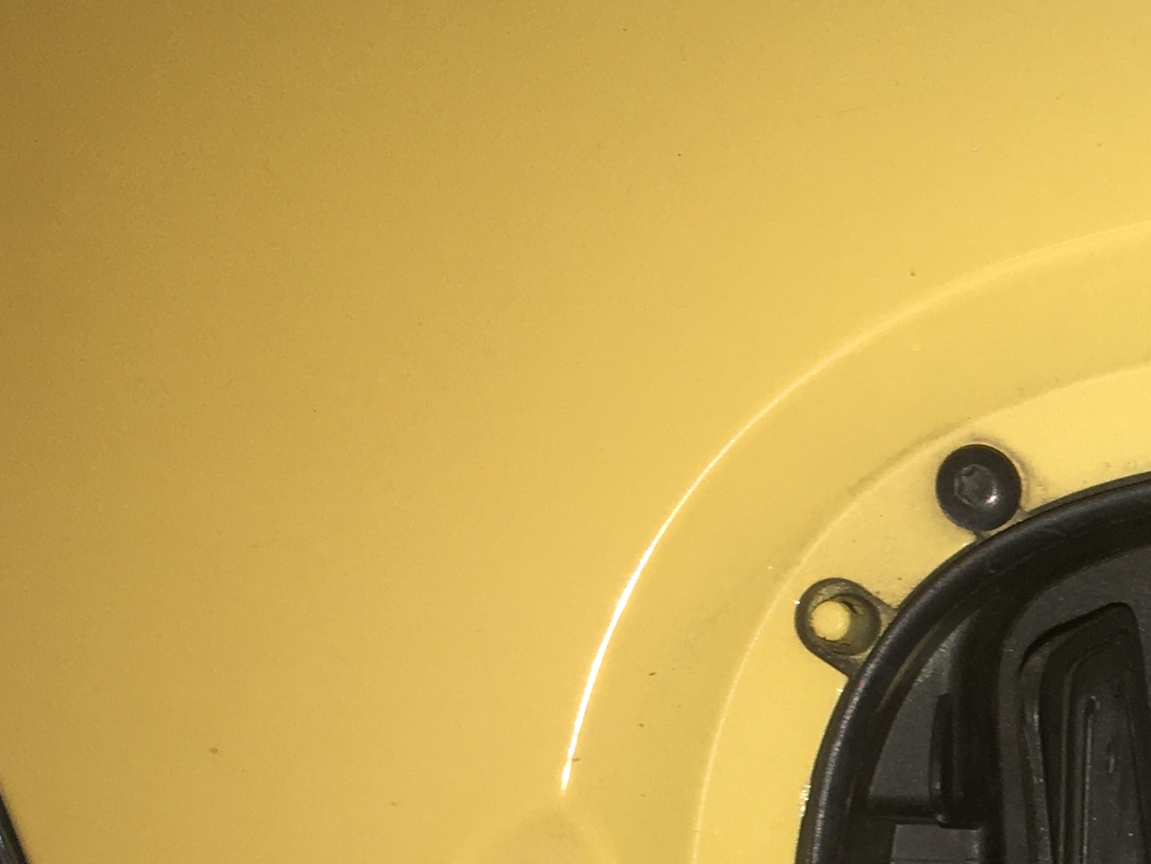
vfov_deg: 16.0
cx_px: 1600
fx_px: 2926
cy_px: 1080
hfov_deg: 19.9
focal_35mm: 88
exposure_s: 1/37
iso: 25
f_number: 2.2
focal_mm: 4.15
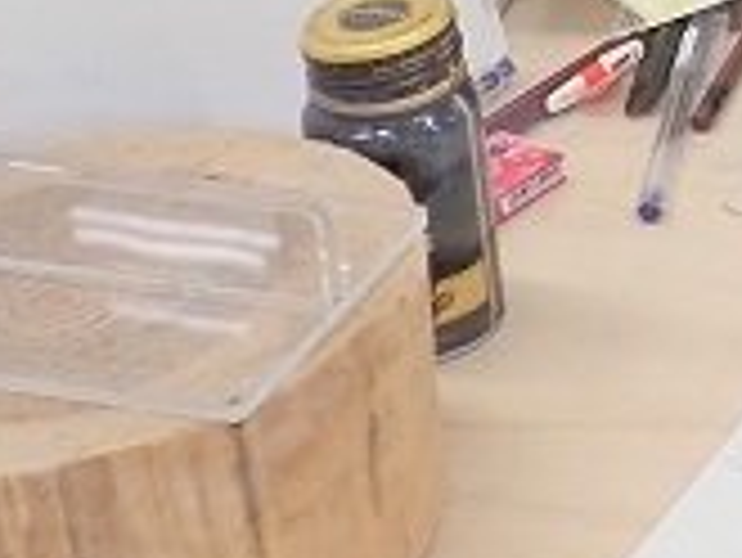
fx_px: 3325
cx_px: 1484
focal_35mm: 155
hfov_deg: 11.5
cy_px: -439
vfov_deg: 9.2
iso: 200
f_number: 2.4
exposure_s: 1/125
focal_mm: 5.87
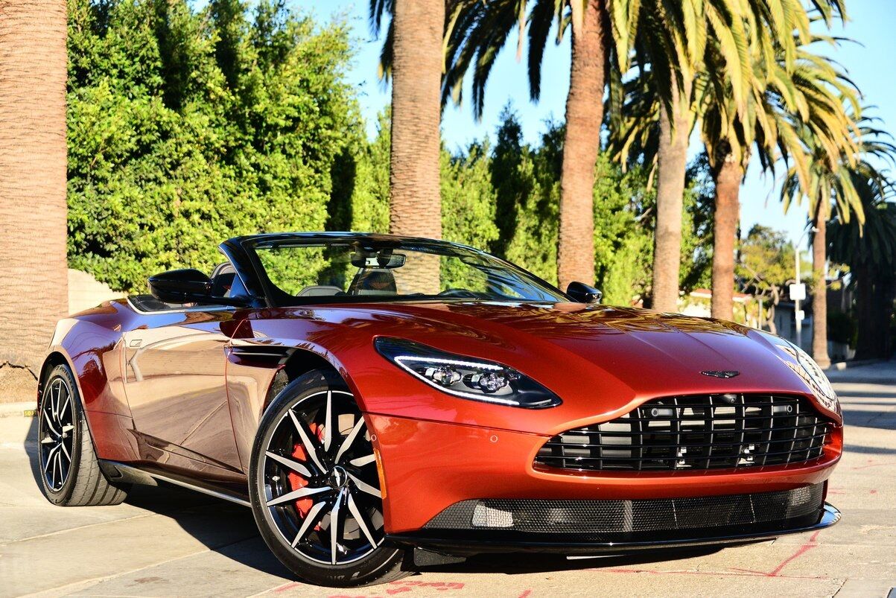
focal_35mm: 56
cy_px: 299
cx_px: 448
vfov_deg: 24.2
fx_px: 1394
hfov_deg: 35.6
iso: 1000
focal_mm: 56
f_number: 4.5
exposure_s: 1/1600
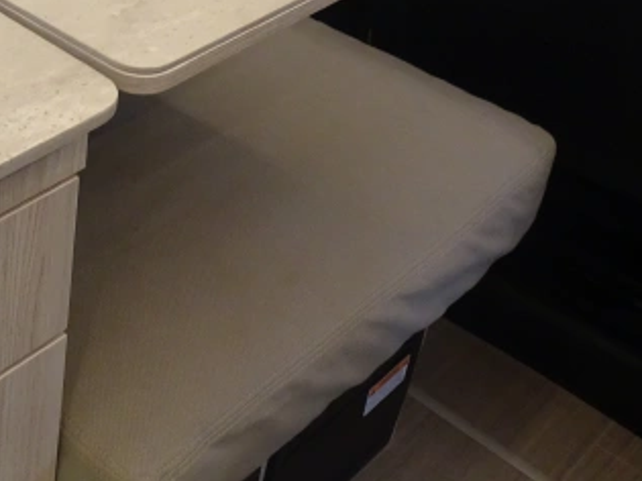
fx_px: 1131
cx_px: 47
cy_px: 69
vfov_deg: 23.5
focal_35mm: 61
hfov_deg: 30.1
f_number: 3.5
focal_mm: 4.1
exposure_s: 1/30
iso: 320
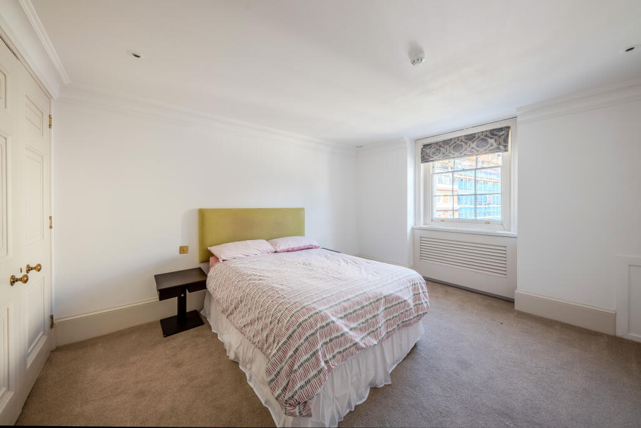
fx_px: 214
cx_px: 320
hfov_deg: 112.6
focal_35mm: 12
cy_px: 214
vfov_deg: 90.0
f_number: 8
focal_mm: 12
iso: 250
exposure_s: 1/500
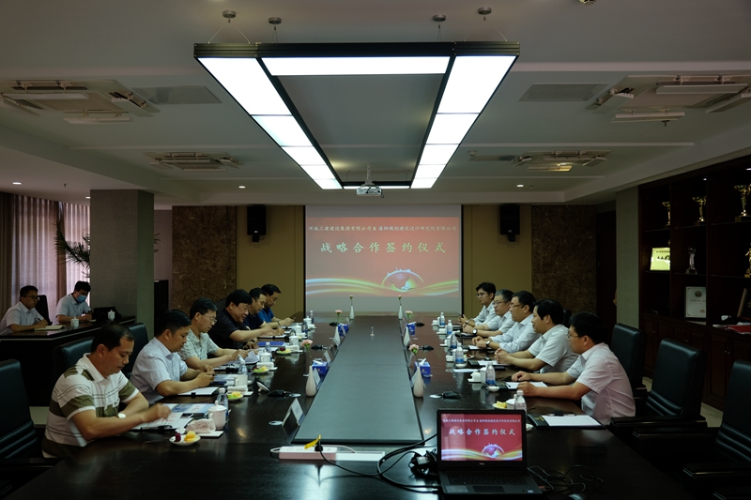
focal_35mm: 30
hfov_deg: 61.9
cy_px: 250
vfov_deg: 43.6
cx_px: 376
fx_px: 626
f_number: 4
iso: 200
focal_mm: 20.2
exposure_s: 1/34
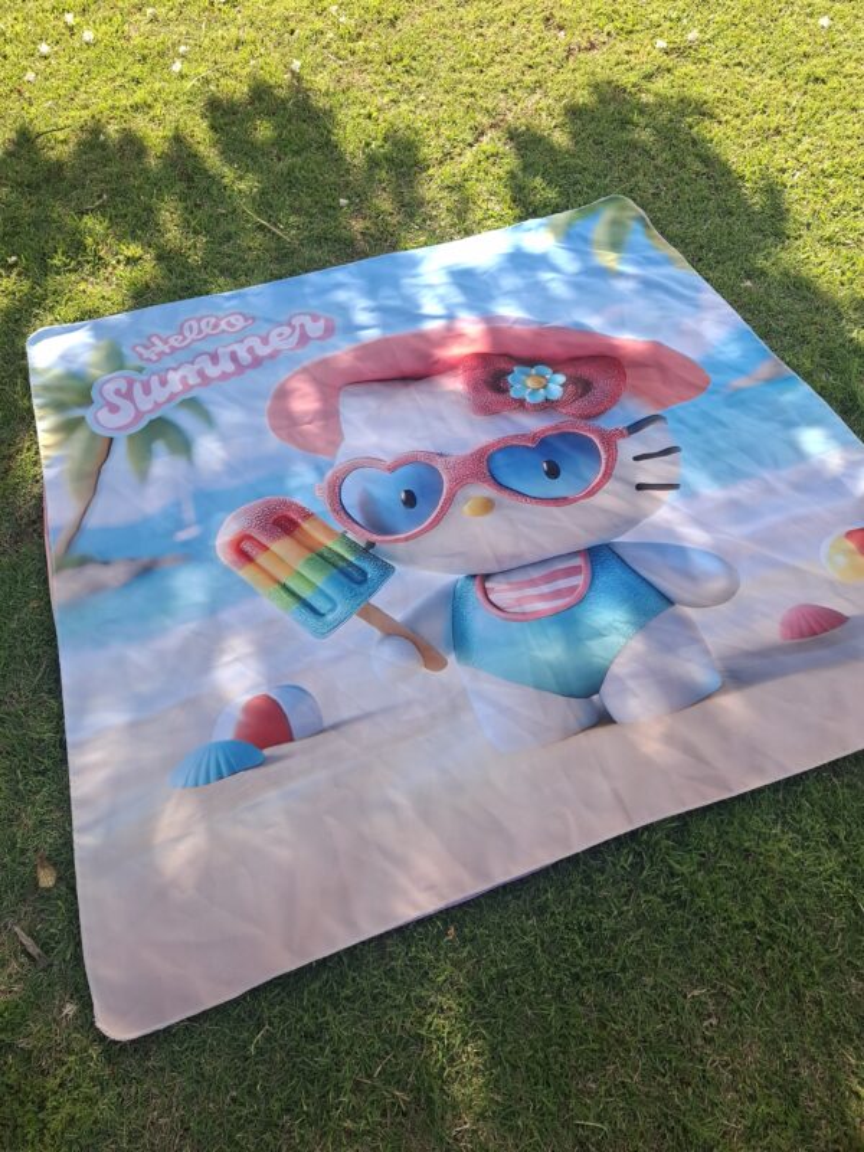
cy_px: 576
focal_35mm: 23
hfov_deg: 58.9
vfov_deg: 73.9
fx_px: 765
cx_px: 432
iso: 50
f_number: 1.8
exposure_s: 1/612
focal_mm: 5.54
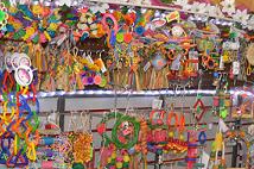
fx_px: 719
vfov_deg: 12.9
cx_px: 105
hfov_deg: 20.0
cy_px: 231
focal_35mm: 102
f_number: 4
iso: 360
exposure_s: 1/30
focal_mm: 22
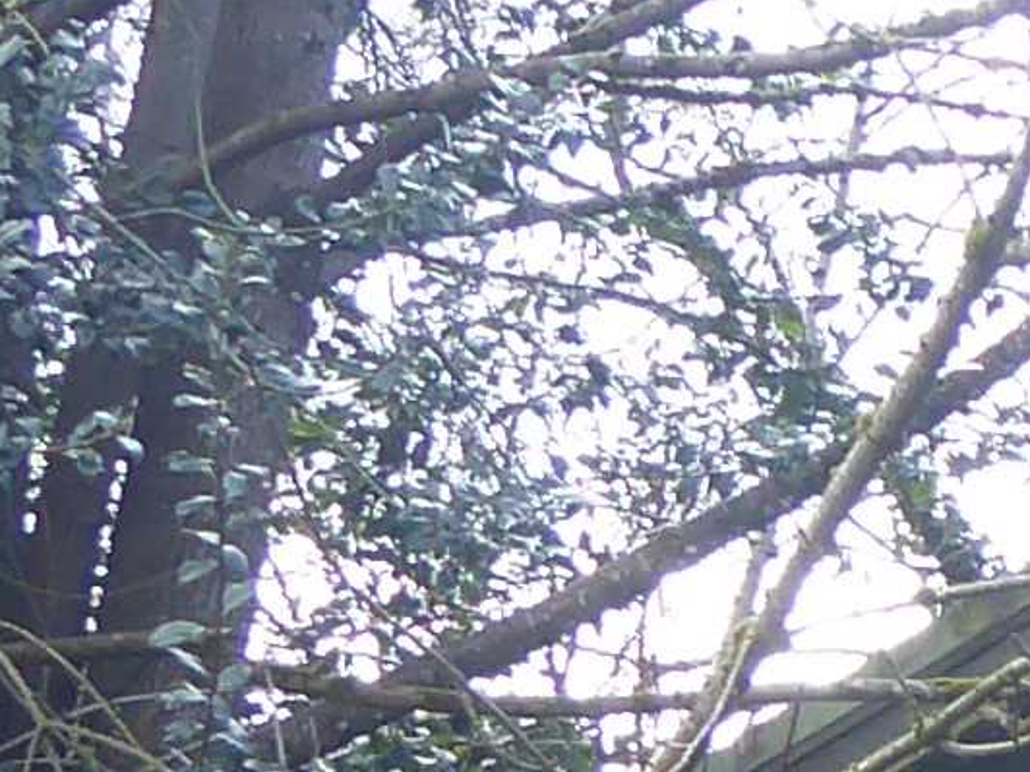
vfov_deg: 7.6
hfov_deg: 9.7
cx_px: 2122
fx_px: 5594
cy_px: 1585
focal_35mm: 188
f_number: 3.3
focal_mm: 4.3
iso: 80
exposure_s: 1/125
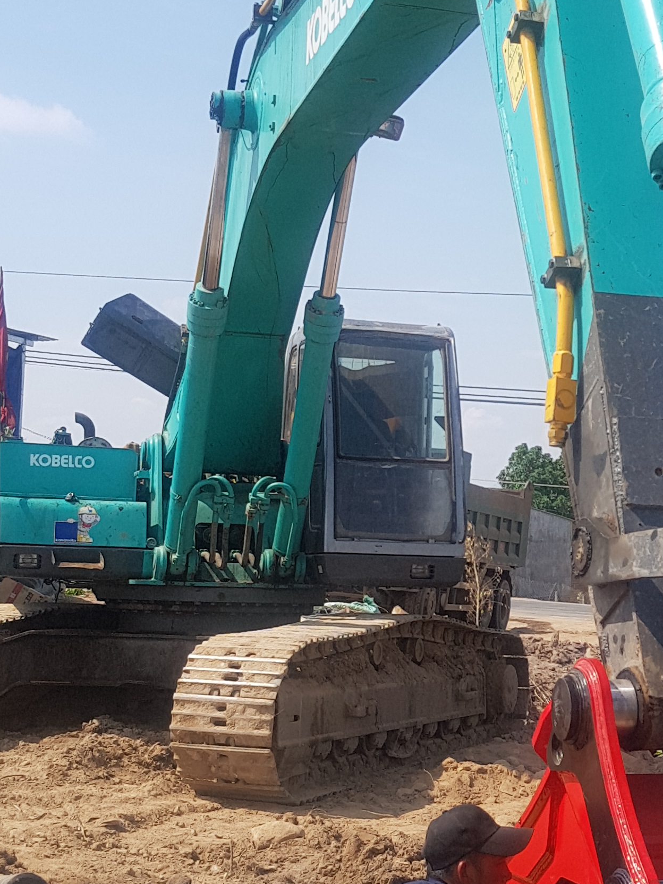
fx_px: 1609
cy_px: 512
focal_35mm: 63
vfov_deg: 30.7
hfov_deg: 23.1
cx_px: 477
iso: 40
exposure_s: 1/2128
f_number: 1.7
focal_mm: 4.2
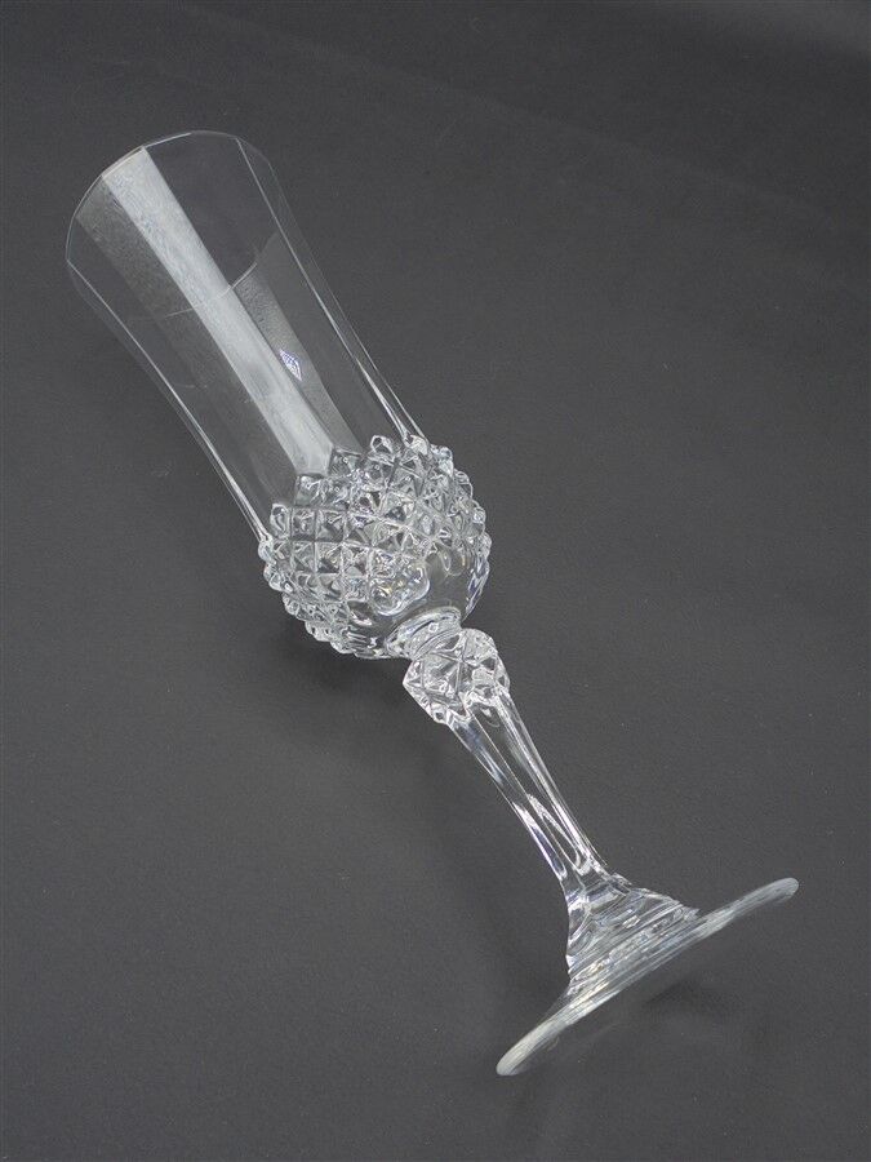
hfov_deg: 41.8
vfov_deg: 54.0
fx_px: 1141
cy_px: 581
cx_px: 436
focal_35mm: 34
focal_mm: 6.1
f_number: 4
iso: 100
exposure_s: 1/30
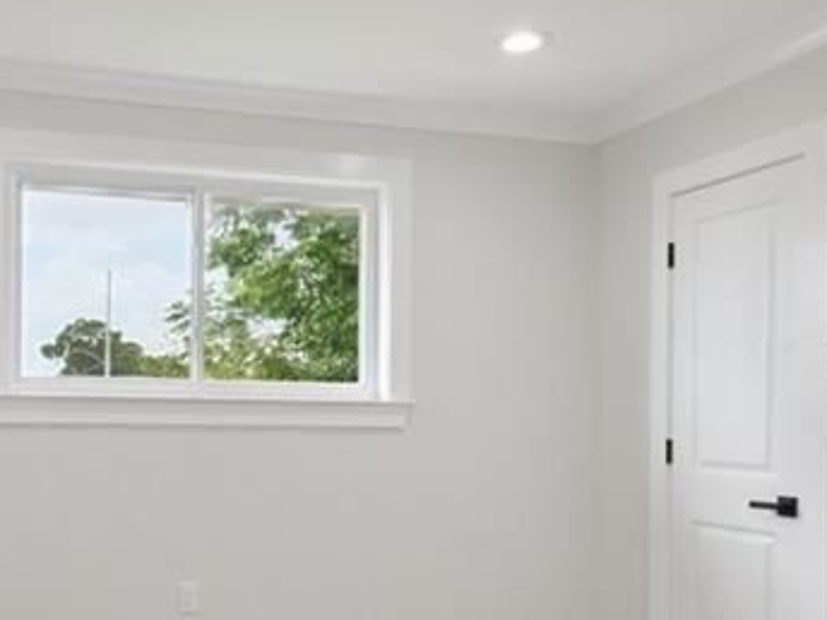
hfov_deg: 45.4
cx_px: 224
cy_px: 407
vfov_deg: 35.6
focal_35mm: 40
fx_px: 956
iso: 400
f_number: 13
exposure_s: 1/15
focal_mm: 14
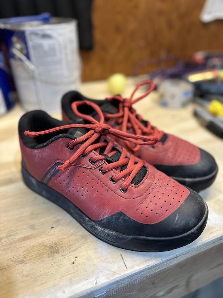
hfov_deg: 54.9
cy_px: 149
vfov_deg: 69.4
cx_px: 116
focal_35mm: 25
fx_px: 215
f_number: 1.78
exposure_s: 1/60
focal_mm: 6.86
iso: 200
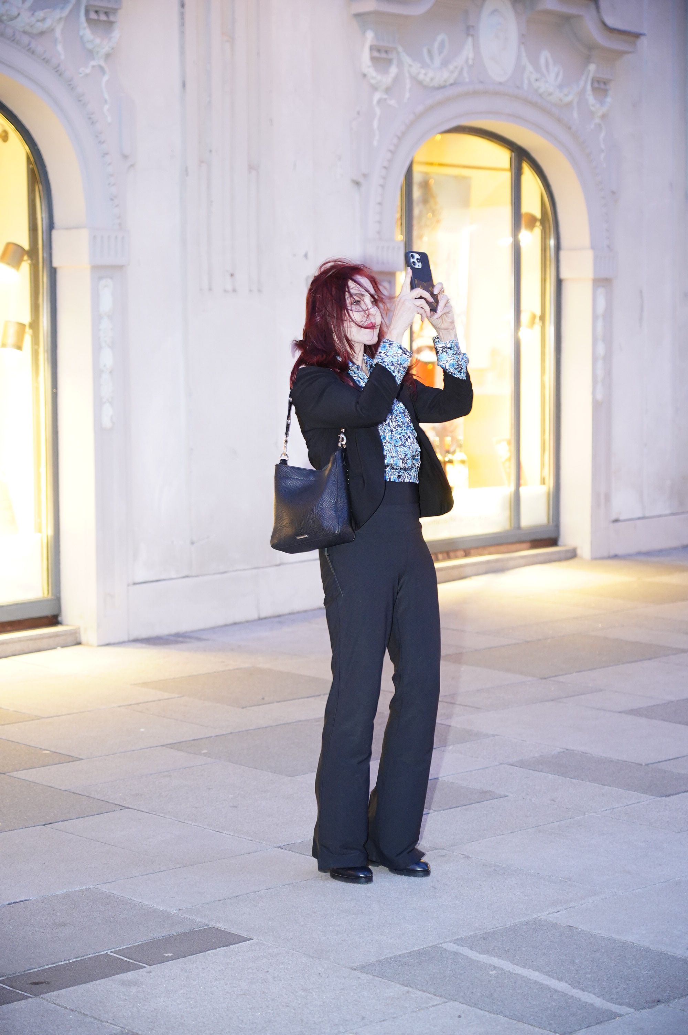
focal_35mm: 78
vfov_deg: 26.0
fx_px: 2240
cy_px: 518
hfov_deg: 17.5
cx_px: 344
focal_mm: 78
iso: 2500
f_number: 4
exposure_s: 1/40
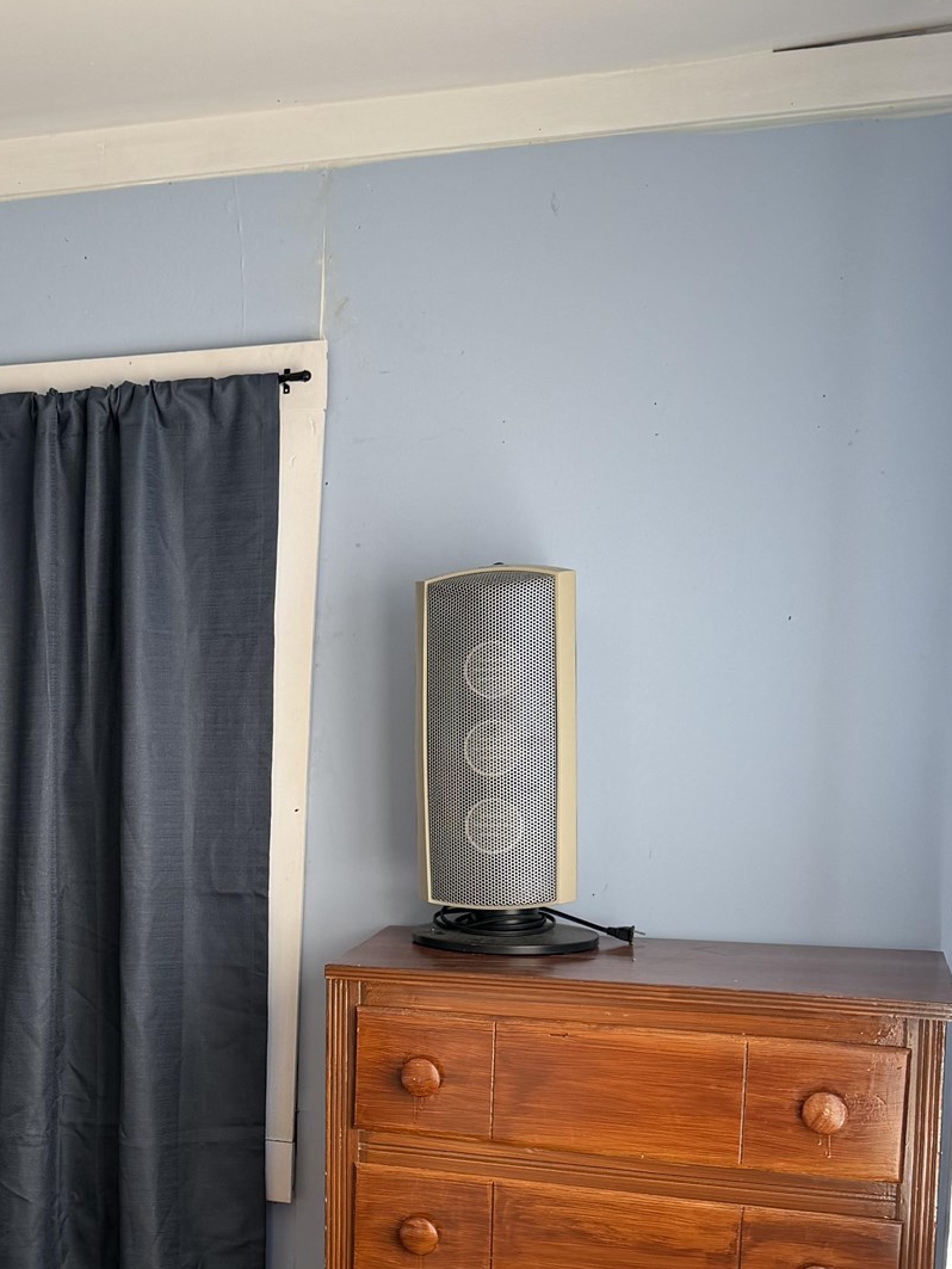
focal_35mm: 52
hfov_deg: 26.5
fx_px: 1906
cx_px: -11
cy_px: 901
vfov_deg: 36.2
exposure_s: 1/147
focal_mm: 6.76
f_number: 1.78
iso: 50
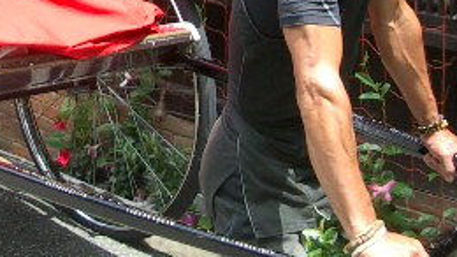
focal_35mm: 94
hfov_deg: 22.3
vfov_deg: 12.3
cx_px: 65
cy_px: -109
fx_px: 1139
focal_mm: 5.8
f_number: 2.6
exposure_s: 1/400
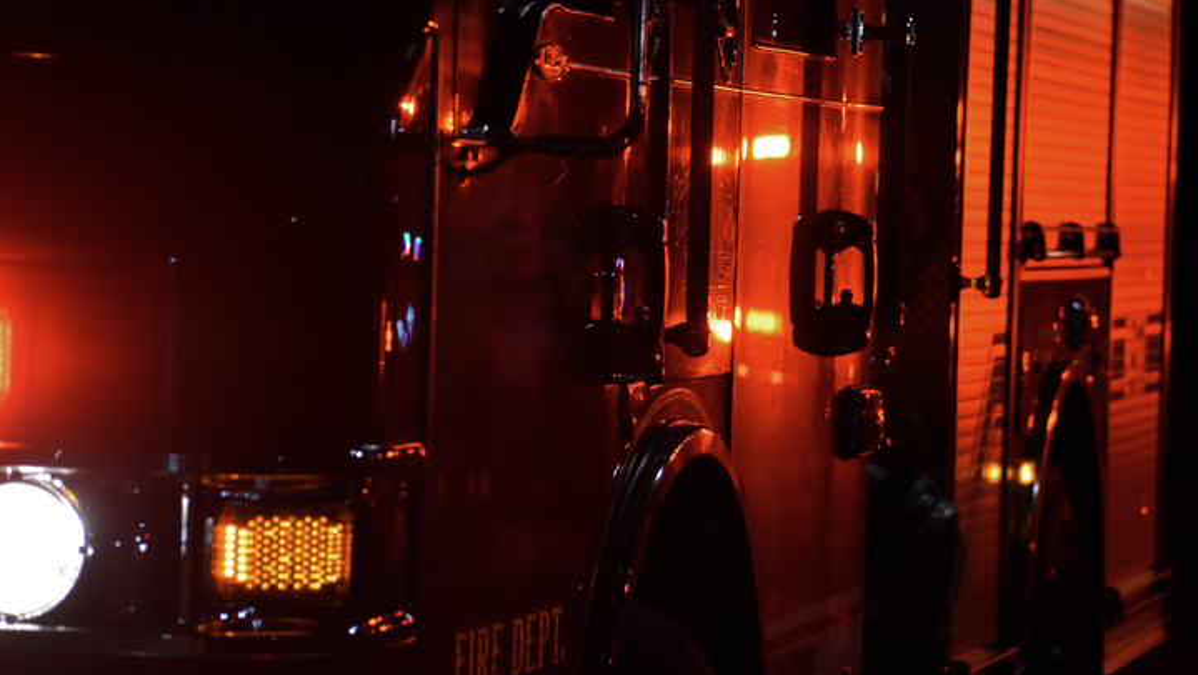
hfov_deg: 12.4
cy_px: 376
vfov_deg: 7.0
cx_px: 601
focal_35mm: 174
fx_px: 5529
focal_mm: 110
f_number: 4.8
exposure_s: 1/160
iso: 3200
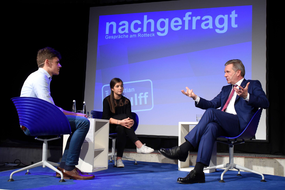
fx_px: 317
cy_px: 95
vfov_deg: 33.4
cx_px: 142
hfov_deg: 48.5
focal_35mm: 40
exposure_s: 1/125
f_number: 5.6
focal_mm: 40
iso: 2500
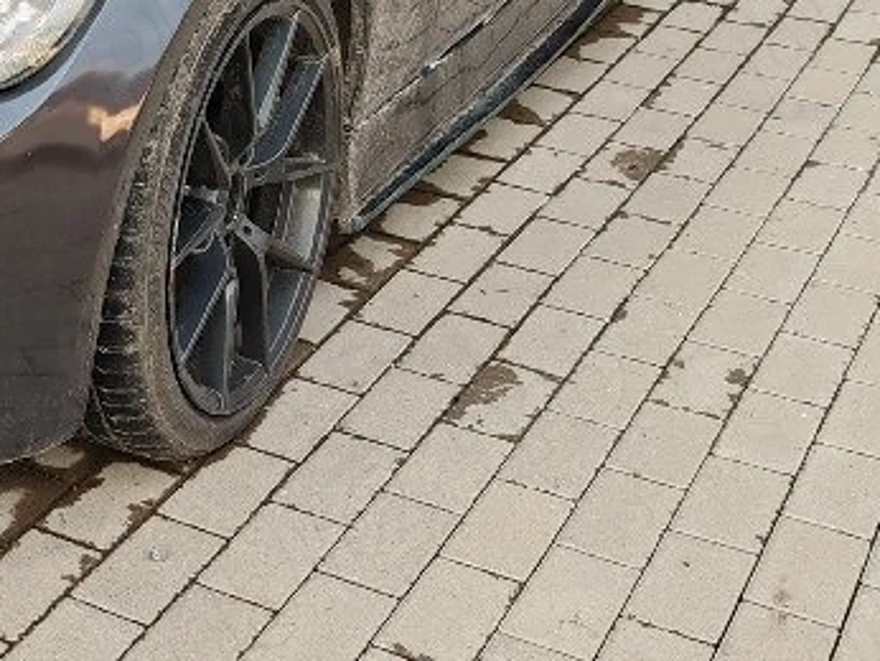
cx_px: -137
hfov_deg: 23.2
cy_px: -94
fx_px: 1984
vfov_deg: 18.1
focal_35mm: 78
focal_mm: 6.83
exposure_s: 1/100
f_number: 2
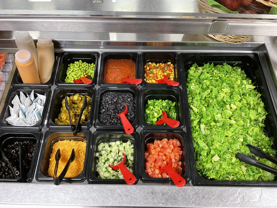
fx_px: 232
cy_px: 104
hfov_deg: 61.7
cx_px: 138
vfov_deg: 48.2
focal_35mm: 29
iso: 200
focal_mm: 3
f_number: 1.8
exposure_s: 1/60
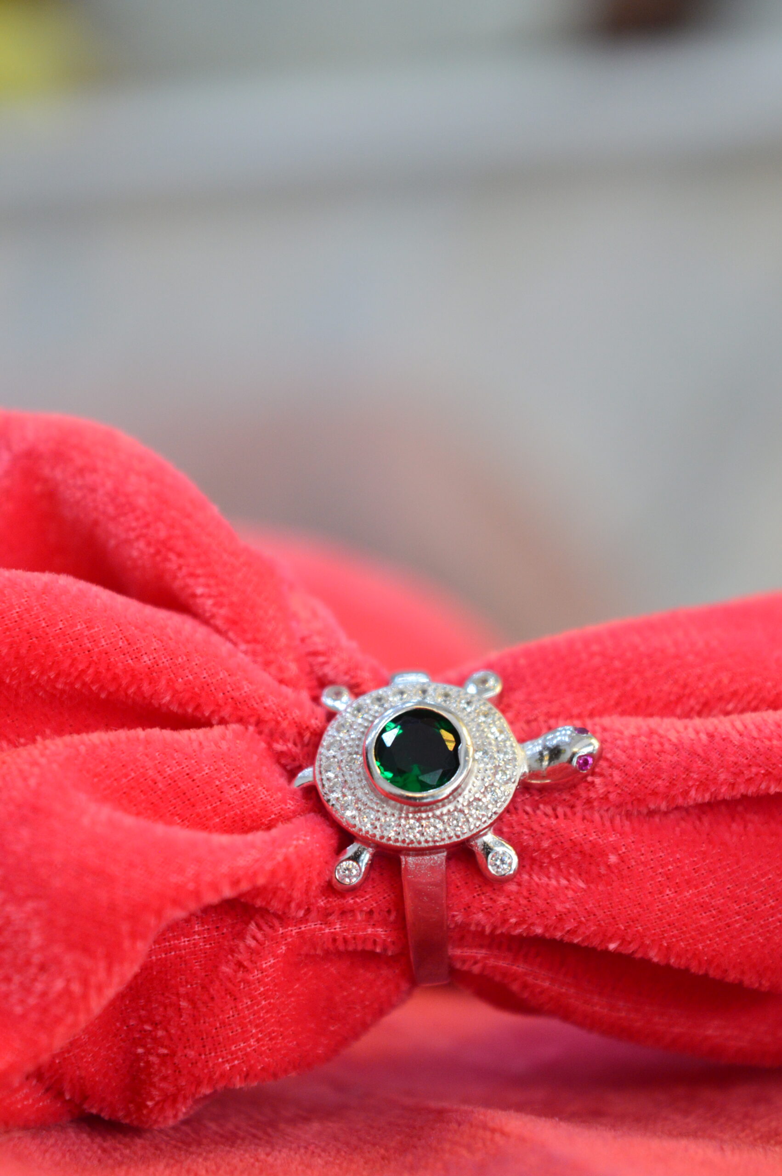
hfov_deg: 16.5
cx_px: 391
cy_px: 588
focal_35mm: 82
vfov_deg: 24.6
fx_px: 2693
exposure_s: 1/50
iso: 800
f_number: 5.6
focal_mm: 55
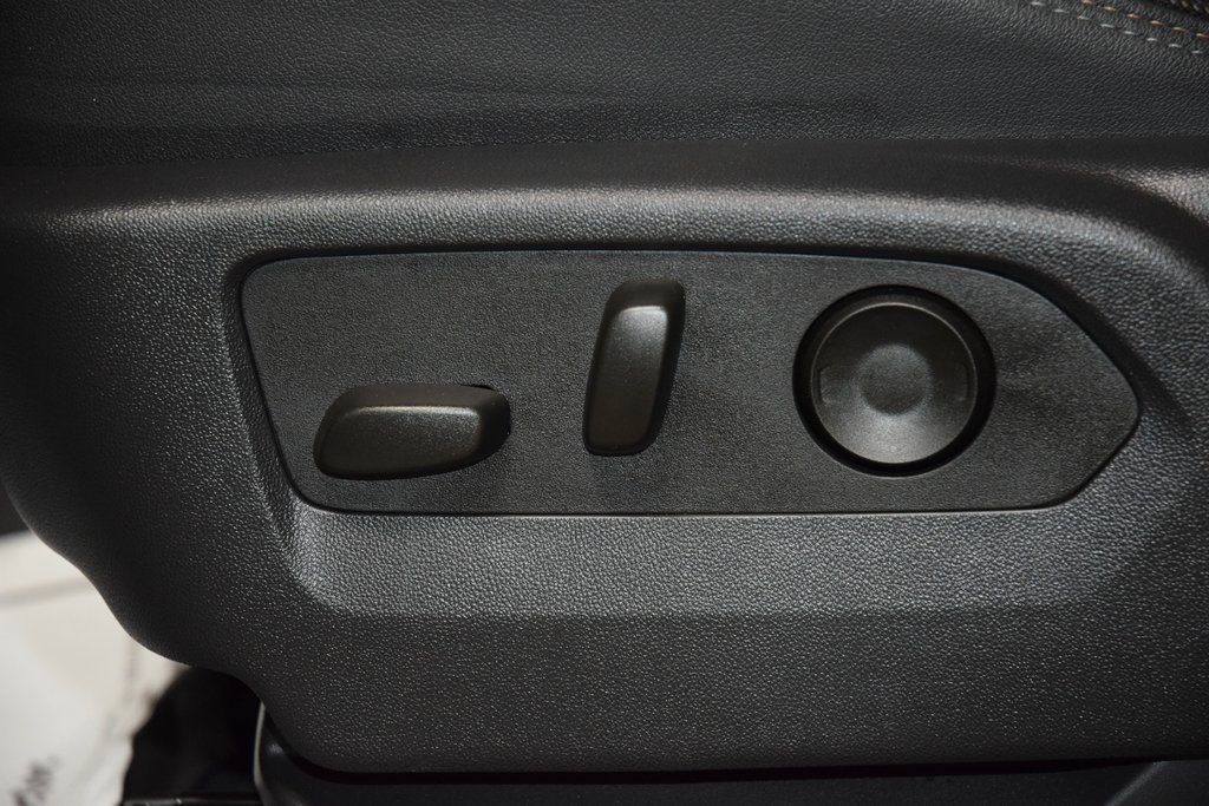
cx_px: 604
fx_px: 3527
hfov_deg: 19.5
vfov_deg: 13.0
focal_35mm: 105
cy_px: 403
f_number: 4.5
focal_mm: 70
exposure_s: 1/60
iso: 2200
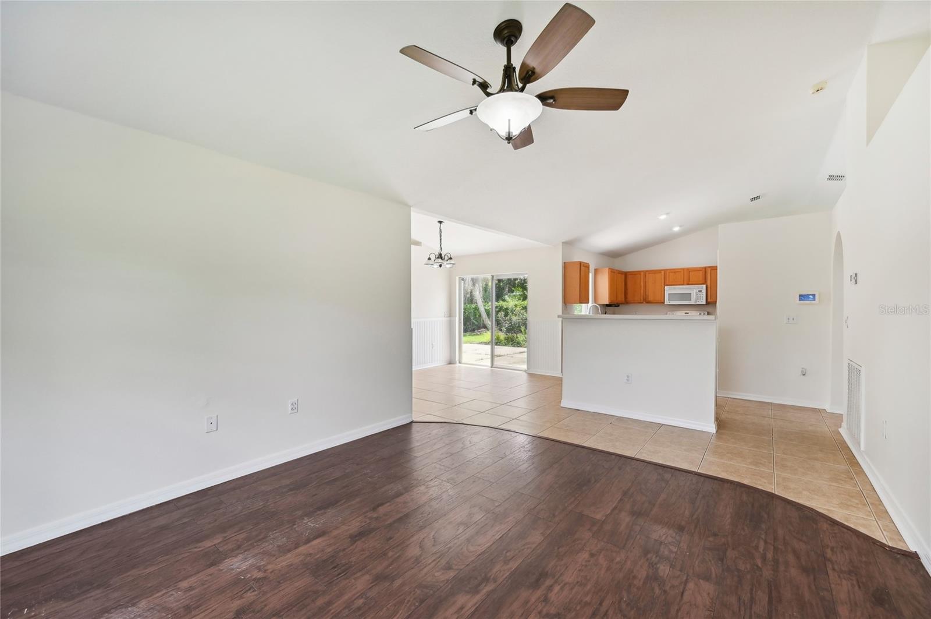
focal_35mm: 14
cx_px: 466
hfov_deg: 104.3
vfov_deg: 81.1
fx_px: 362
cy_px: 310
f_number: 8
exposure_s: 1/160
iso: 400
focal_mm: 14
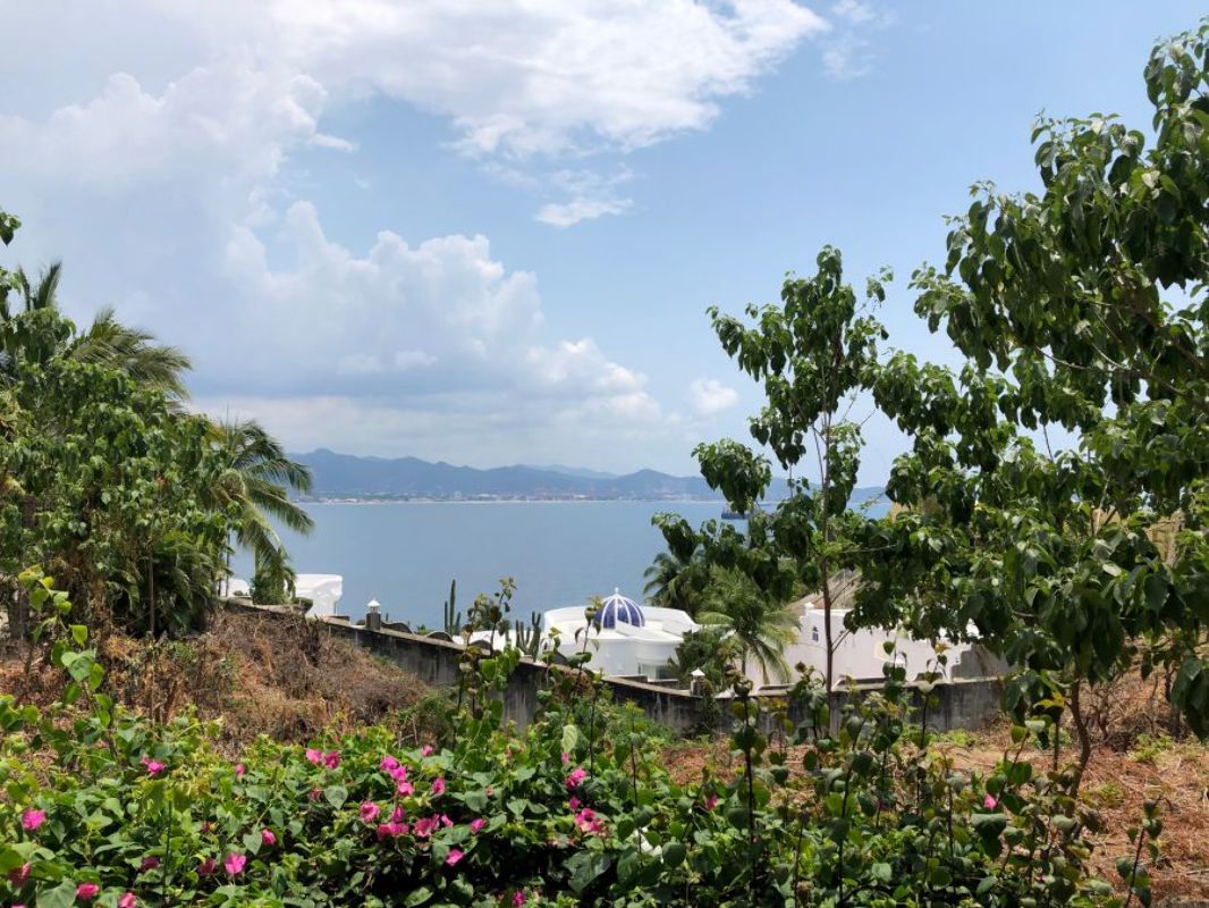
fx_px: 978
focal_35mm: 28
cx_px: 604
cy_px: 454
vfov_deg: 49.8
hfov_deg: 63.4
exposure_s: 1/3690
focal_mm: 3.99
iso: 25
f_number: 1.8
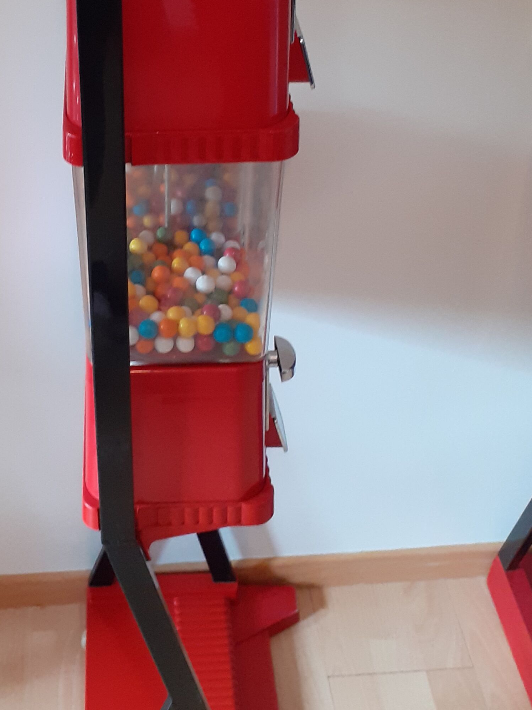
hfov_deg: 25.8
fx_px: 1147
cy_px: 191
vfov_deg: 33.8
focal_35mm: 56
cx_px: 146
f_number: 1.9
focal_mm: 3.6
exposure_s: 1/33
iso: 200
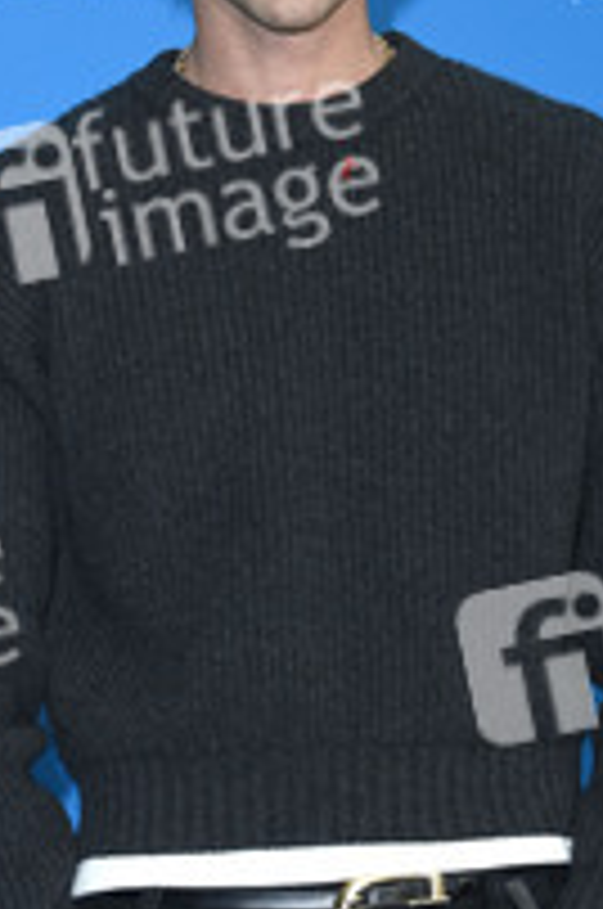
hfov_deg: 7.7
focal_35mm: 178
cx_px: 279
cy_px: 414
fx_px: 4487
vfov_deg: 11.6
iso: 1000
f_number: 5.6
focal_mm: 90
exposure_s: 1/250
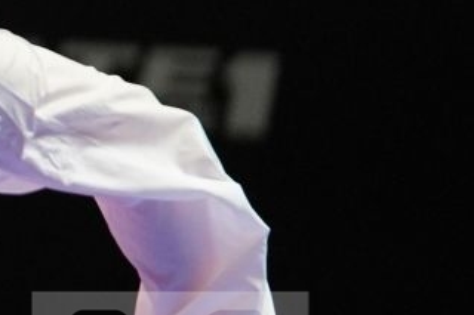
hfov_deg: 1.8
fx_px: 14673
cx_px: -834
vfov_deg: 1.2
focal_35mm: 1115
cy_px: -99
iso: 2500
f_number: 2.8
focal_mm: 198
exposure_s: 1/1000
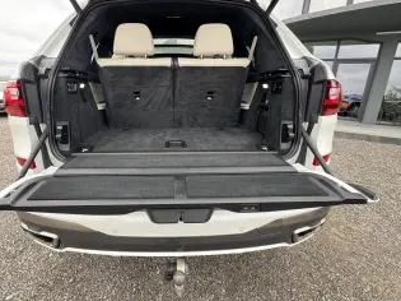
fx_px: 185
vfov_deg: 77.7
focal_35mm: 16
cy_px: 130
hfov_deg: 94.0
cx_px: 174
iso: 125
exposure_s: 1/99
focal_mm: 2.22
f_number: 2.2
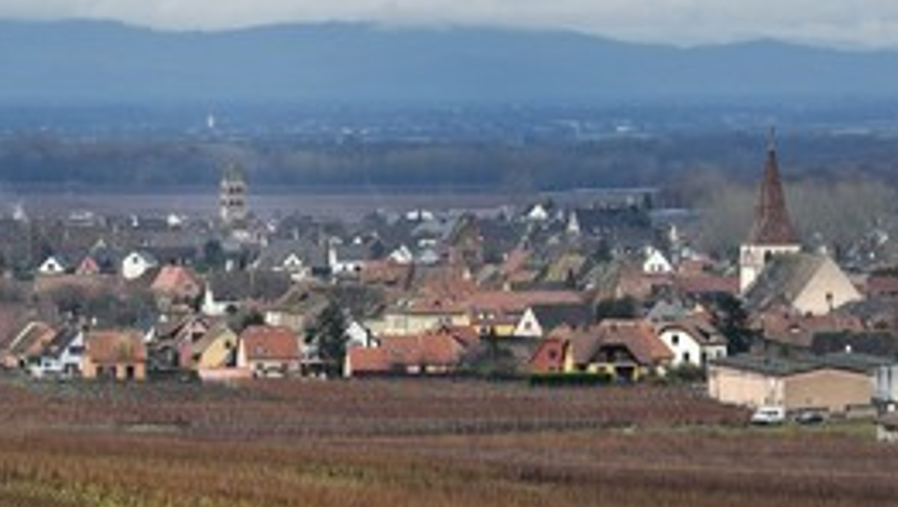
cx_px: 214
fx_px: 8009
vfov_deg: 3.6
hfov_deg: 6.4
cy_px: 442
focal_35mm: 336
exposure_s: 1/500
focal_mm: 200
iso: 800
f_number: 7.1
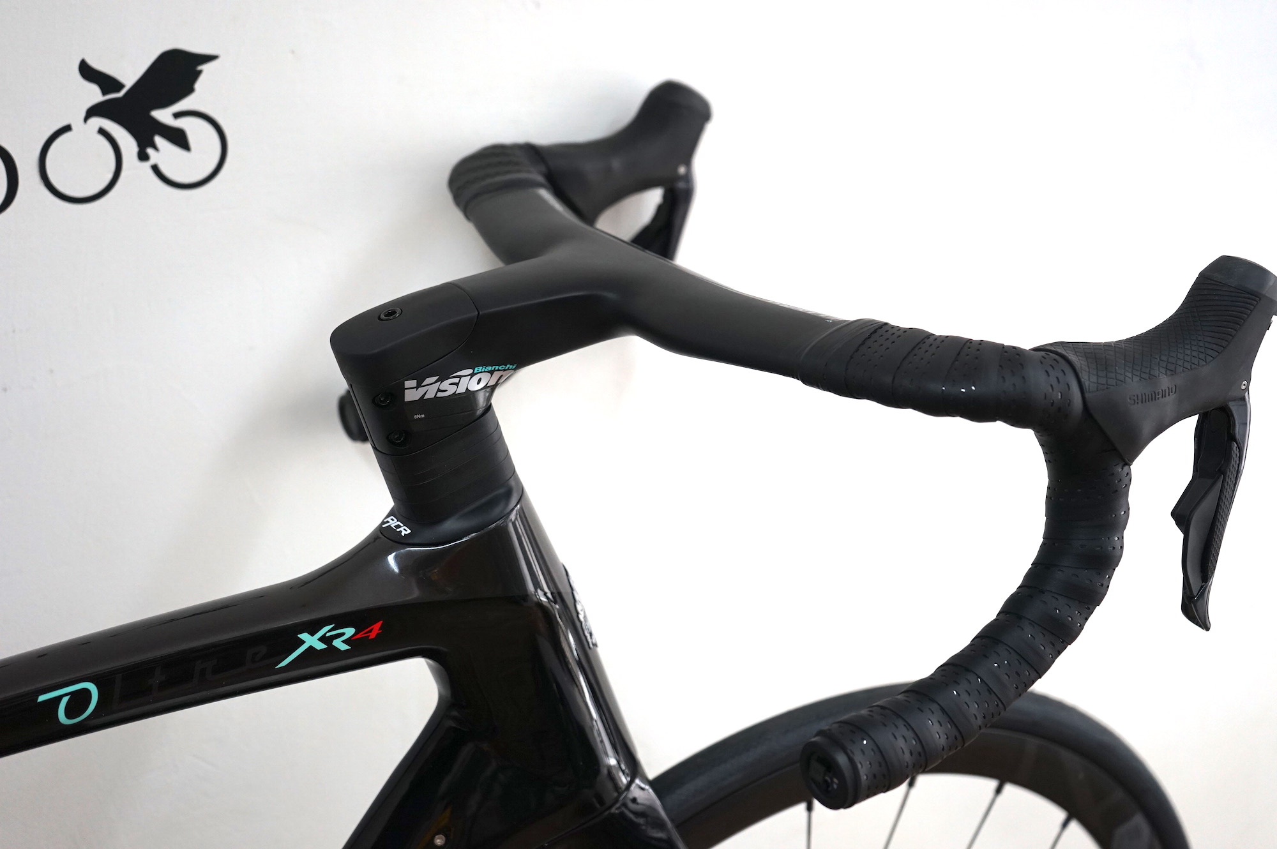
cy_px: 424
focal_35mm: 50
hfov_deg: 39.6
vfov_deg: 26.9
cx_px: 638
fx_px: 1772
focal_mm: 50
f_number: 5
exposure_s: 1/160
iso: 1000
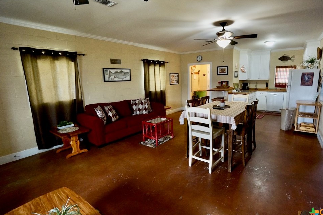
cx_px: 175
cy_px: 102
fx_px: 152
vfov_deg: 70.4
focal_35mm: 17
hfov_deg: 93.1
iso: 1250
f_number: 4
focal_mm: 10
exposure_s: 1/60
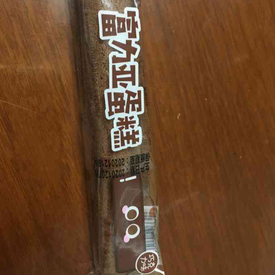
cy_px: 114
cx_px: 134
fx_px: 315
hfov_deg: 47.2
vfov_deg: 47.0
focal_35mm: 35
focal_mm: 4.15
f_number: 2.2
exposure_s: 1/17
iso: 200
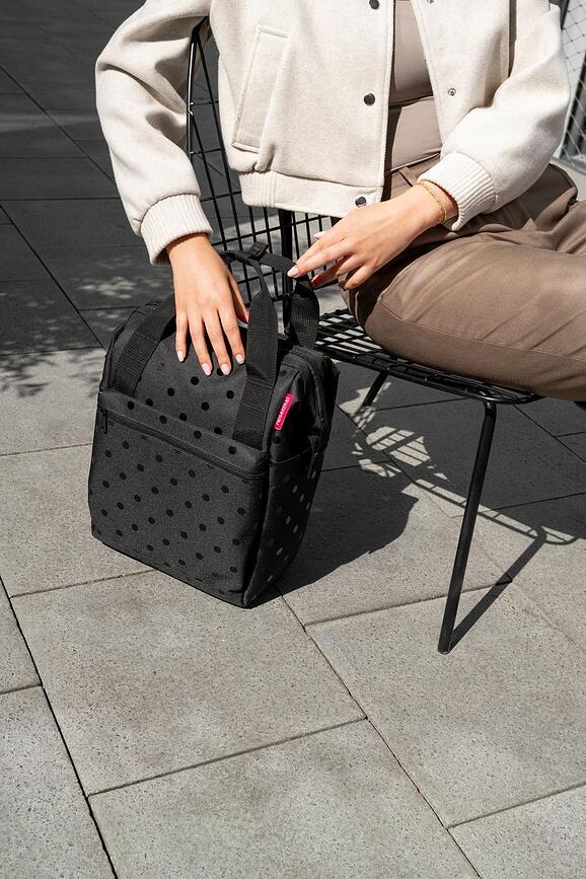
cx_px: 293
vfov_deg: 42.7
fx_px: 1123
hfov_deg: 29.2
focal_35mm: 46
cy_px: 440
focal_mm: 46
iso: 320
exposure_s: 1/800
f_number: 10
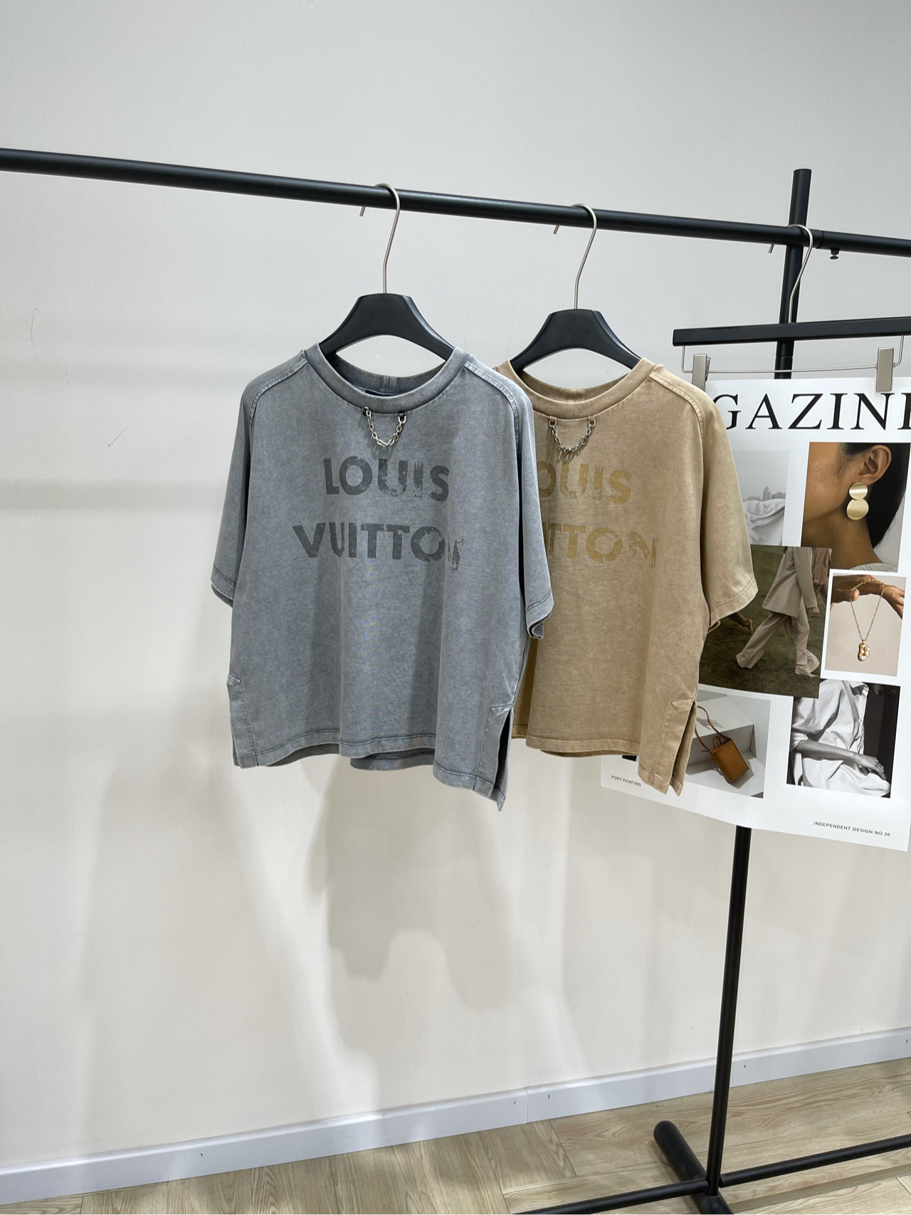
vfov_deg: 67.3
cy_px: 608
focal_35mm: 26
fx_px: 912
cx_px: 456
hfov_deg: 53.1
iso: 64
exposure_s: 1/121
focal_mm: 5.1
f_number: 1.6
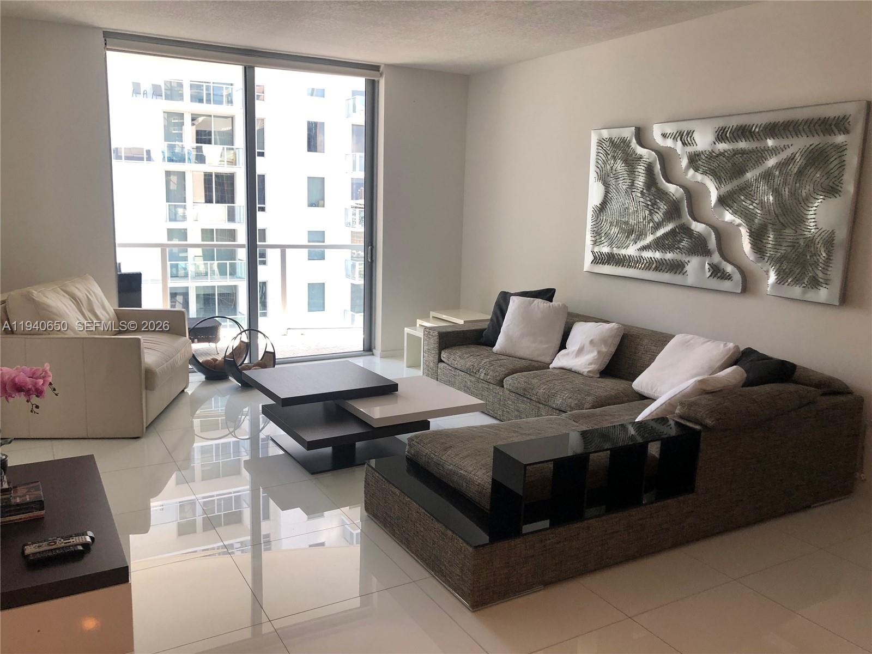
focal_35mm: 28
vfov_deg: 49.7
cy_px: 327
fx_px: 705
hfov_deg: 63.4
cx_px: 436
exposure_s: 1/40
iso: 25
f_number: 1.8
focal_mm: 3.99
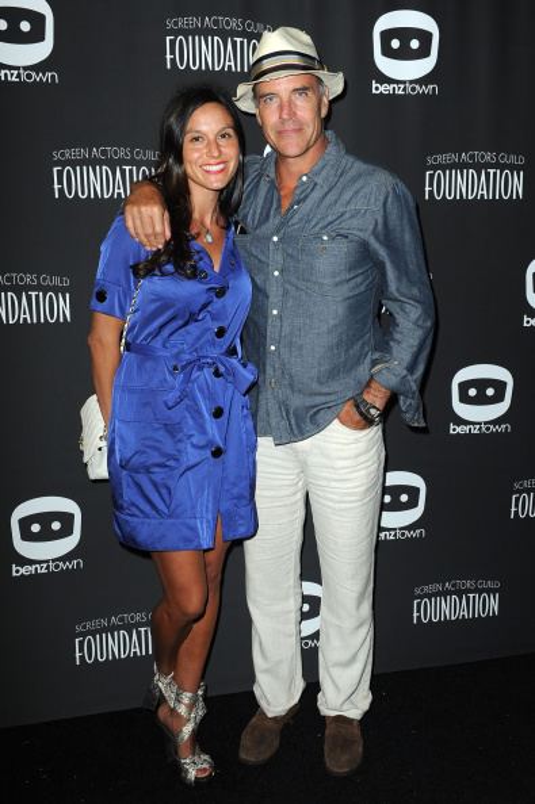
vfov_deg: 54.5
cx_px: 268
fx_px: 782
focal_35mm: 35
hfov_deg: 37.8
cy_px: 402
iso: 1250
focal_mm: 35
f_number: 11
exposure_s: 1/160
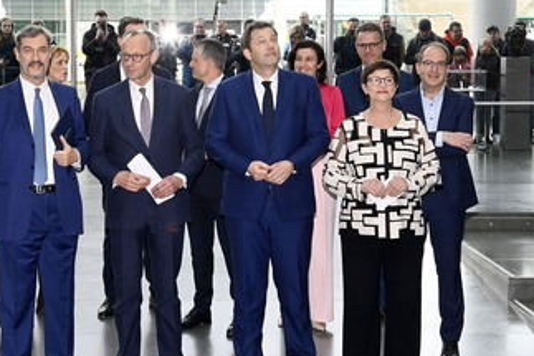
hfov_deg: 30.1
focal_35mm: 67
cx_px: 232
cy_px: 205
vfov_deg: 20.3
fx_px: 993
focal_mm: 48
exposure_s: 1/250
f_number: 9
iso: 2000
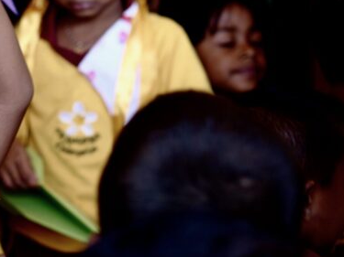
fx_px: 1351
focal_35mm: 136
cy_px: 134
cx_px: -14
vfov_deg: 10.9
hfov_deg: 14.2
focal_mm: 35
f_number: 1.8
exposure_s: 1/100
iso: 100
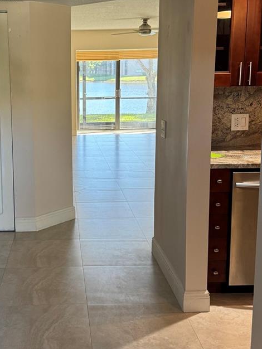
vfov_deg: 41.1
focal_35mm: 46
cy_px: 146
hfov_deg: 31.0
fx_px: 464
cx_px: 67
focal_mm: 6.76
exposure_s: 1/79
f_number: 1.78
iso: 200
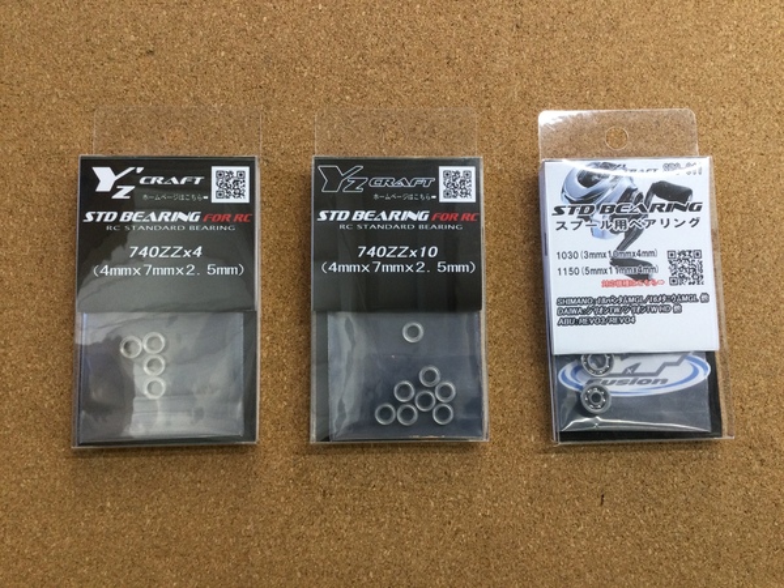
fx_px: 702
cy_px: 294
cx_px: 392
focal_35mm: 31
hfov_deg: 58.4
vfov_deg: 45.4
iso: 50
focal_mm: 3.3
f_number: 2.4
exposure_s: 1/30
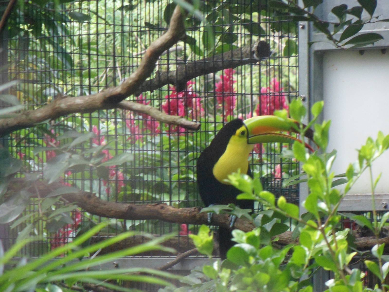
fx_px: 3034
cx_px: 194
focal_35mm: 270
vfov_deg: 5.5
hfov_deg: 7.3
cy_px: 146
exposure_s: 1/45
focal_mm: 46.8
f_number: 5.9
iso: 400
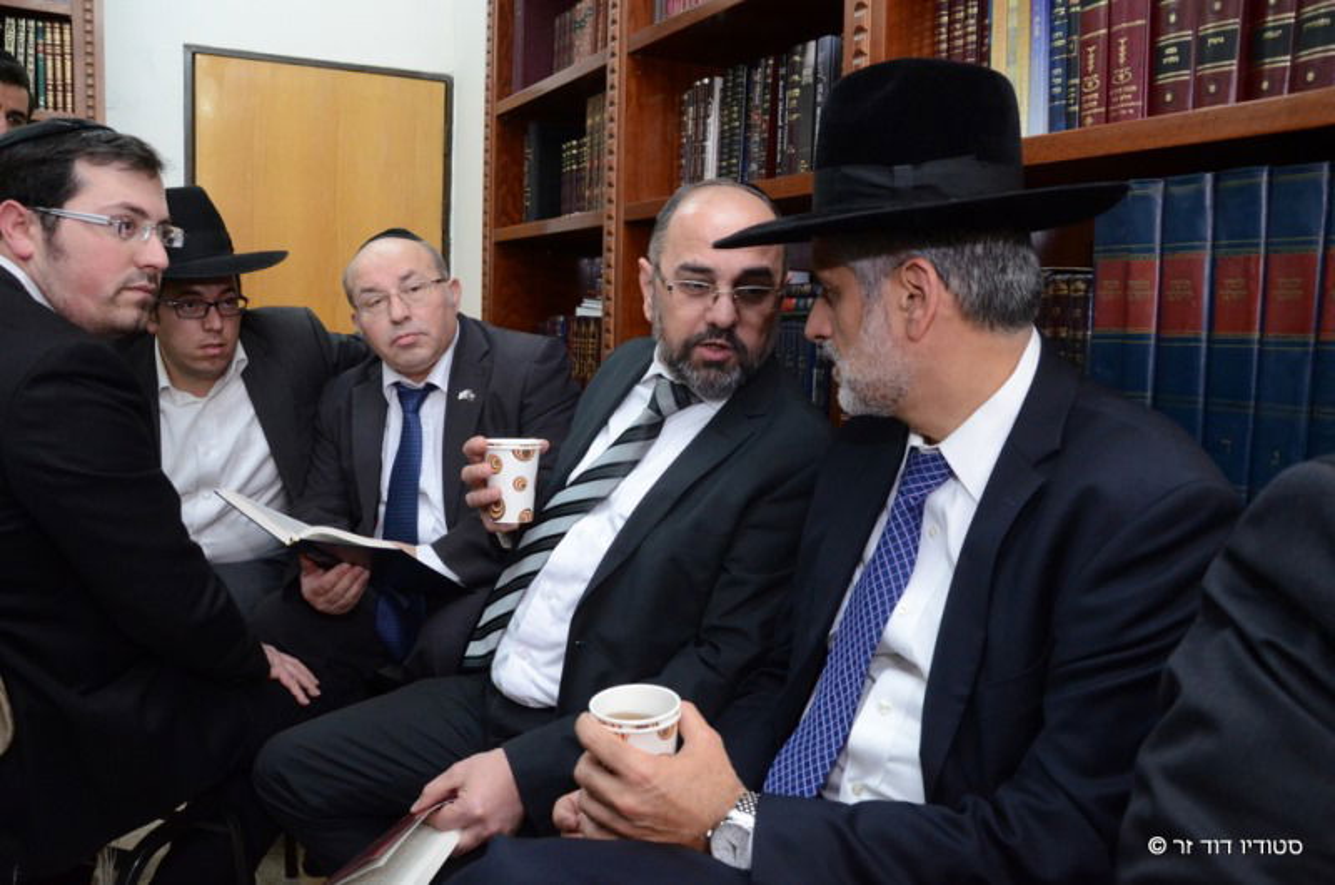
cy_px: 442
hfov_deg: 67.5
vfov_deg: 47.7
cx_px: 668
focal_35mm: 27
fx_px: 999
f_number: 5
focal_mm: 18
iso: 2000
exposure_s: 1/125
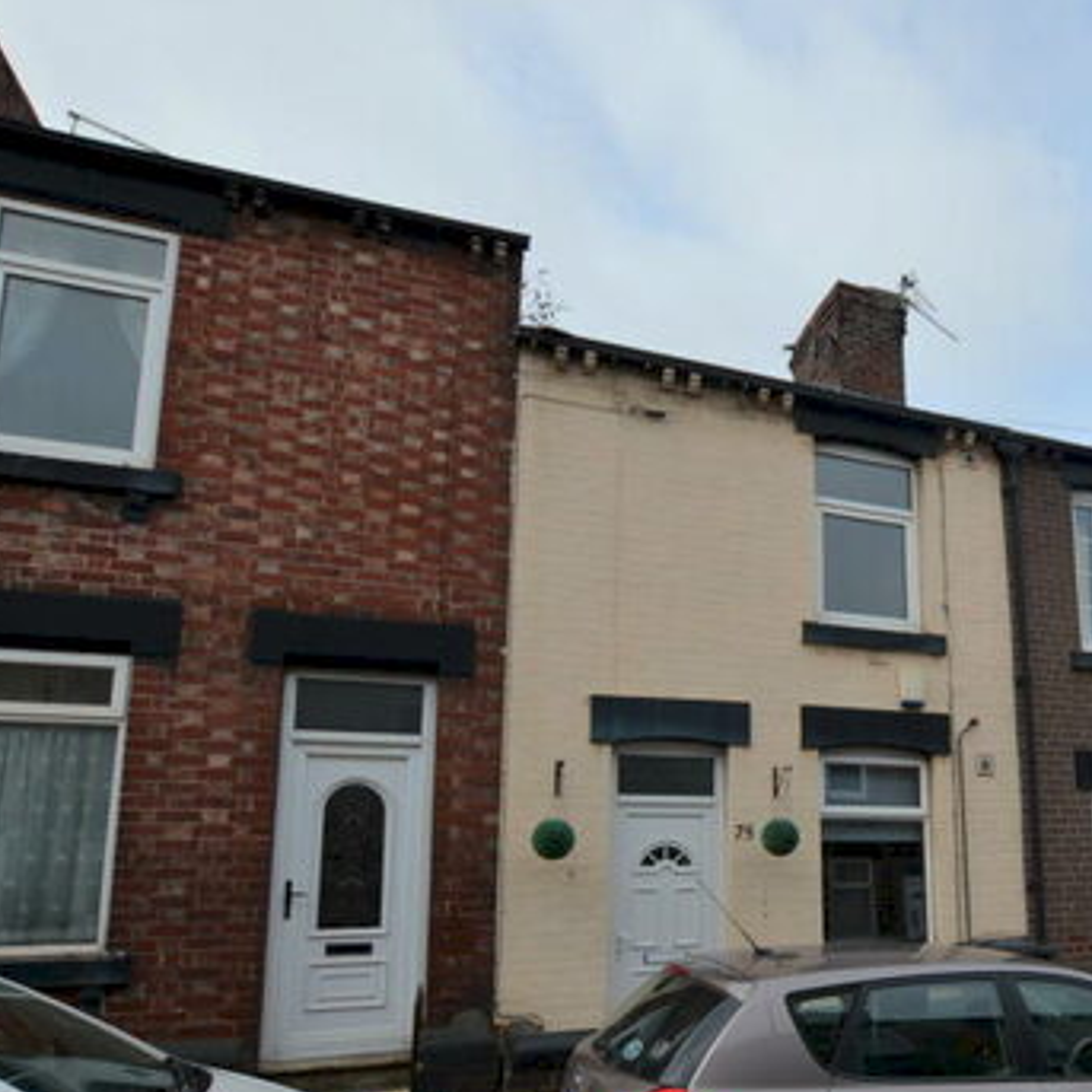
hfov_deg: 56.1
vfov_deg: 59.4
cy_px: 735
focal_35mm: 26
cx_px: 888
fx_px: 928
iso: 100
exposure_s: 1/200
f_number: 7.1
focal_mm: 10
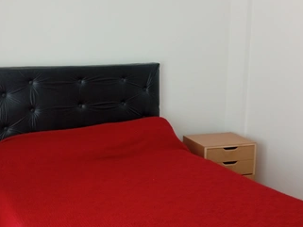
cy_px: 123
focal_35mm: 37
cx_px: 123
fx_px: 324
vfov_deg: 38.7
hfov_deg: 49.8
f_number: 1.8
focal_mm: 3.98
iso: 191
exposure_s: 1/33.3
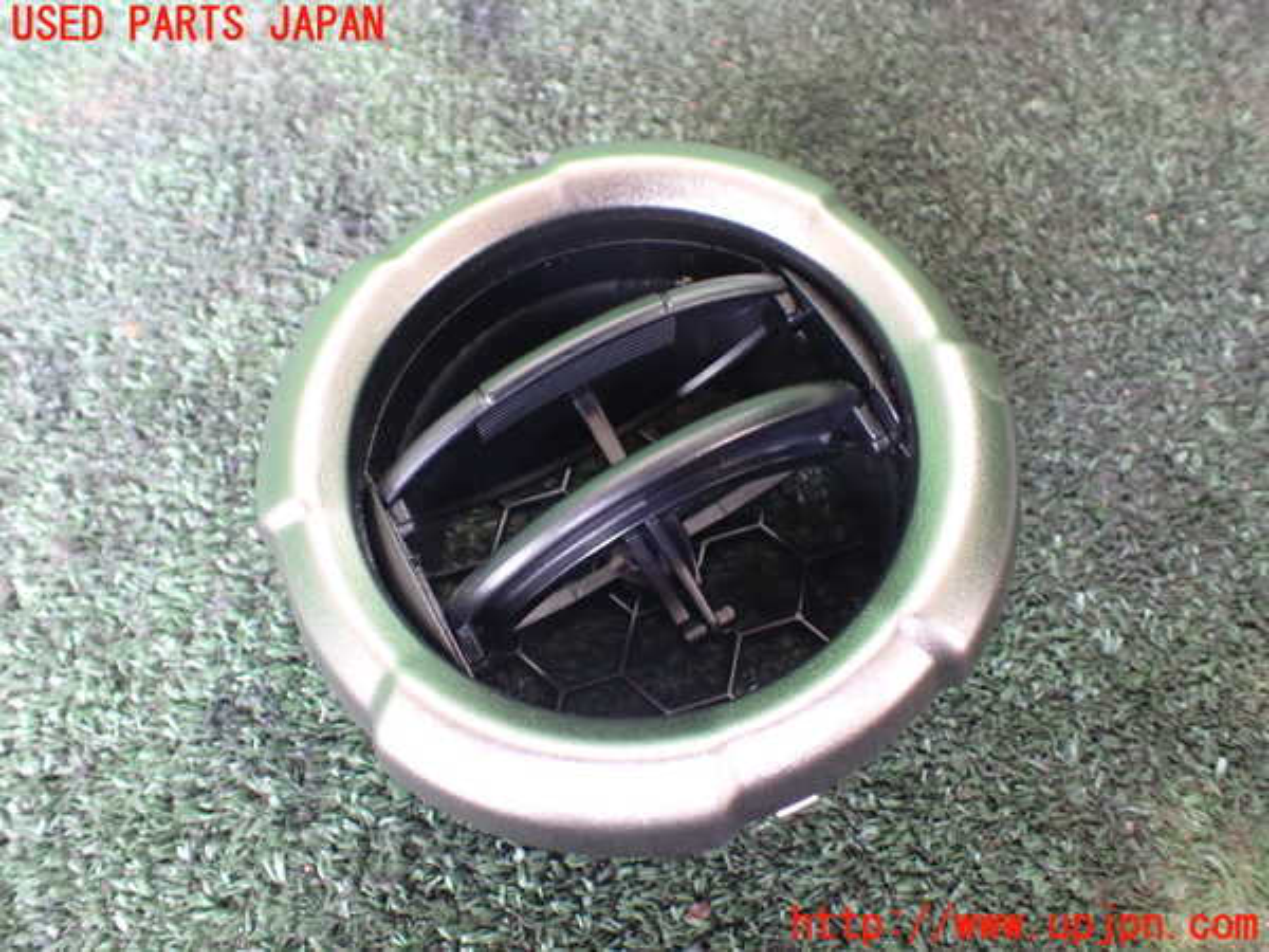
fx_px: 1100
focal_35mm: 30
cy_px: 476
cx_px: 634
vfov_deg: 46.8
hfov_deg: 60.0
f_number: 2.3
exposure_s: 1/40
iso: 800
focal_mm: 5.4
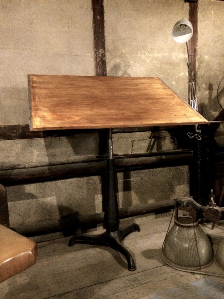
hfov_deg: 46.8
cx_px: 112
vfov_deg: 60.0
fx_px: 259
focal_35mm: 30
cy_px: 150
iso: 1250
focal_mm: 4.12
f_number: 2.2
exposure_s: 1/15
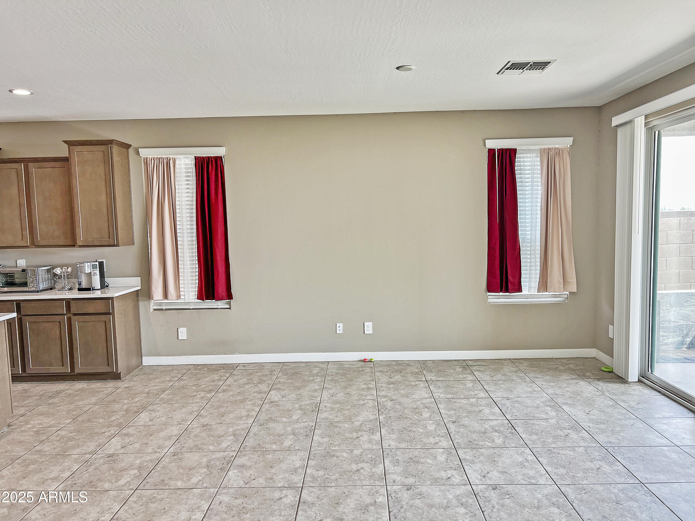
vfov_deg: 53.1
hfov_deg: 67.3
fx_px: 522
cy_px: 260
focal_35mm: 26
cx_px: 348
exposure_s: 1/120
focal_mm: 5.7
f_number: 1.5
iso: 64
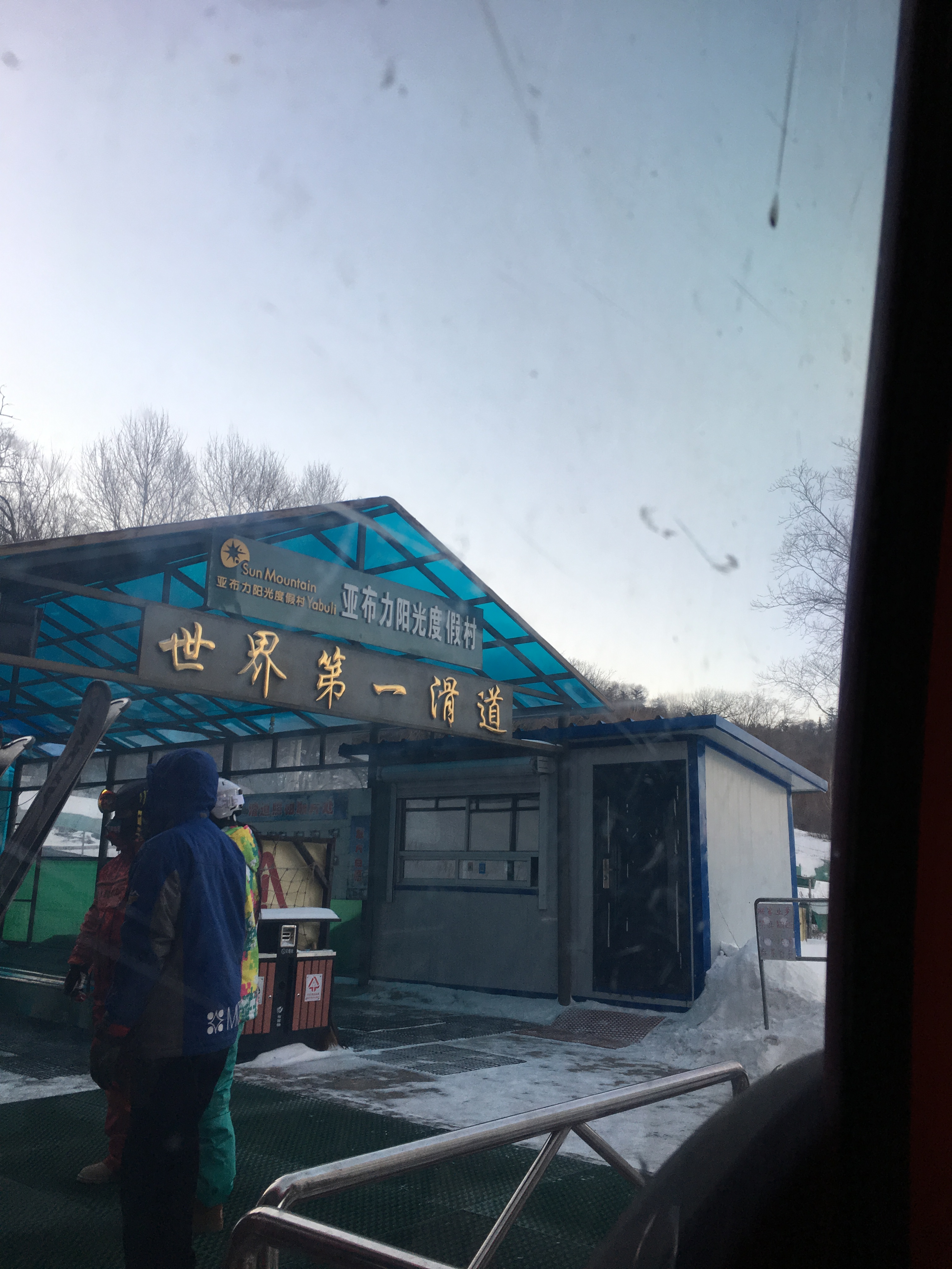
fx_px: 1063
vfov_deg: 61.7
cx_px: 476
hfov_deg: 48.2
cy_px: 634
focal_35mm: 29
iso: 32
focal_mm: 4.15
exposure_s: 1/100
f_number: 2.2
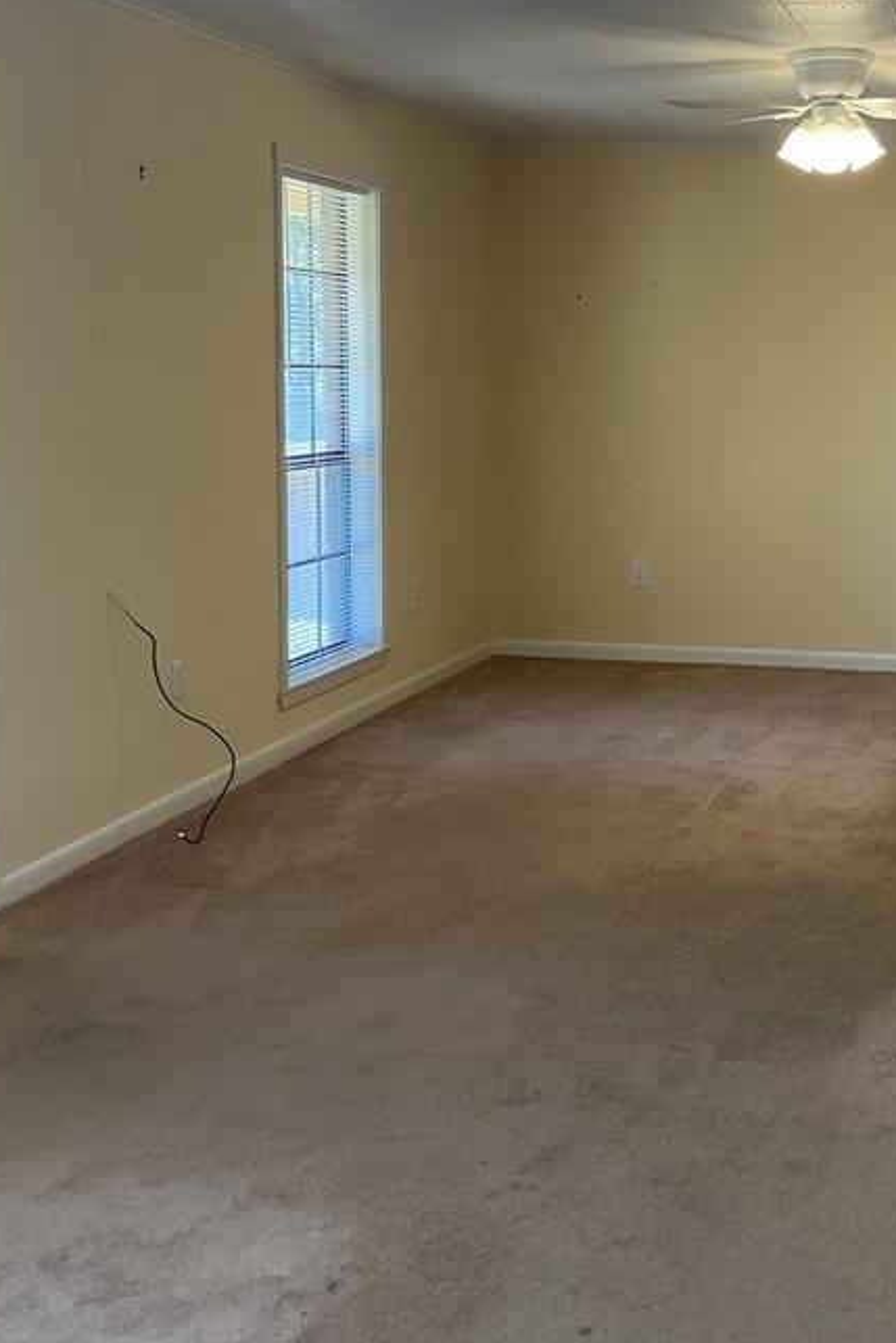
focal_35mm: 48
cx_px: 808
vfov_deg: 41.0
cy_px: 593
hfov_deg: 27.1
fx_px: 1791
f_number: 1.8
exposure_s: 1/60
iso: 64
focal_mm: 3
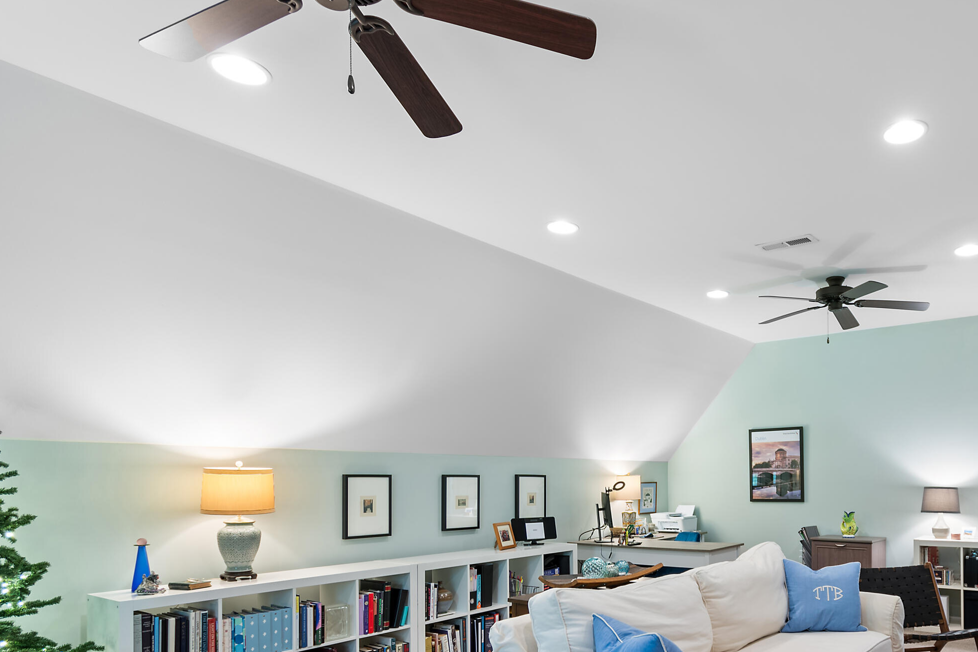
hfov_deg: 71.7
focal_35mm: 23
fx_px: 625
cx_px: 716
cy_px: 478
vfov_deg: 53.0
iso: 100
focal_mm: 10
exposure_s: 1/1.25
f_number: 4.5
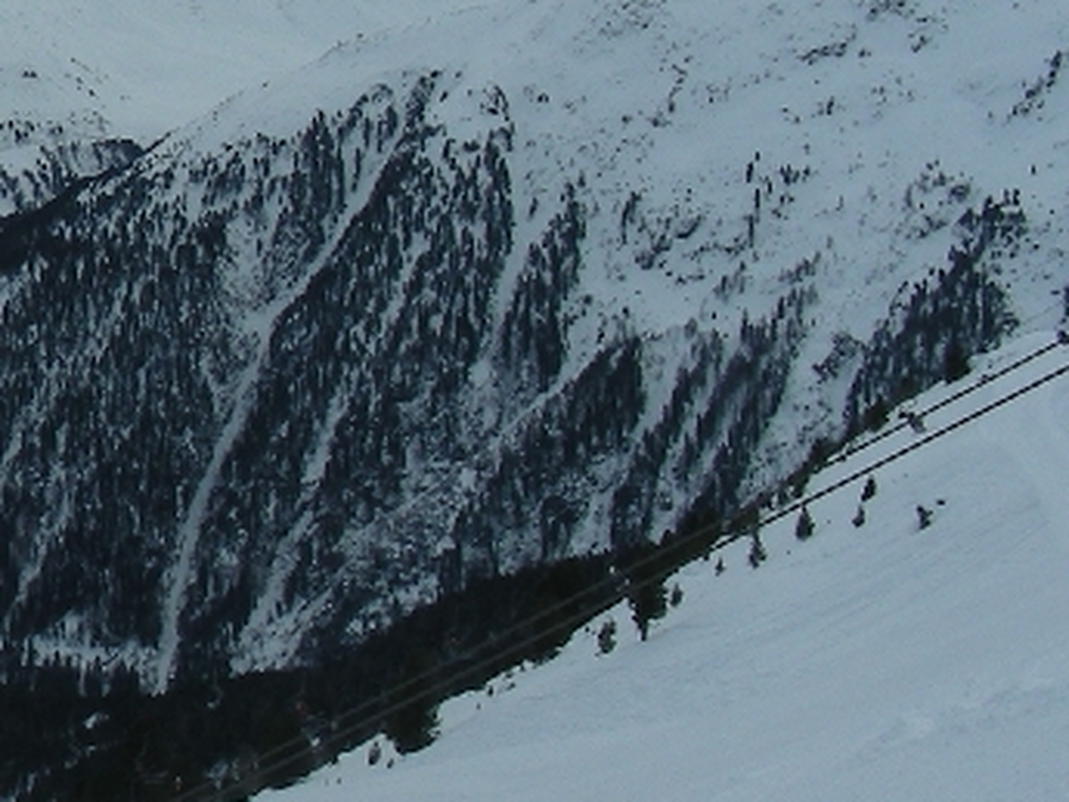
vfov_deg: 11.9
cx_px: -468
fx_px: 3831
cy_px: 221
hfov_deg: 14.9
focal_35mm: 124
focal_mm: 6.3
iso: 50
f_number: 4
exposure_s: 1/674
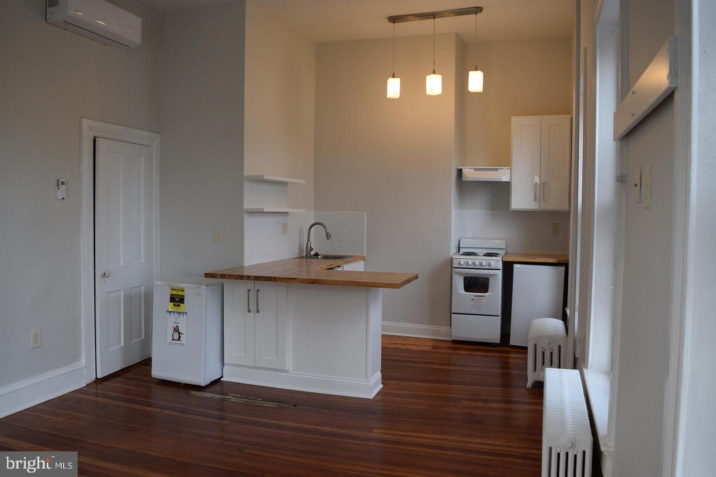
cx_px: 358
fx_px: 537
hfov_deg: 67.4
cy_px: 238
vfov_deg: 47.9
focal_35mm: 27
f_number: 5
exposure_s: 1/100
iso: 400
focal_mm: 18
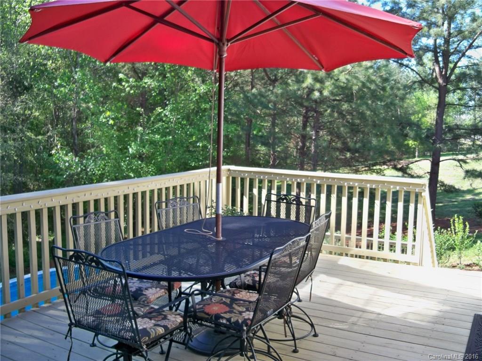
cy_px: 180
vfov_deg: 40.7
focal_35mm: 35
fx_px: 487
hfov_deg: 52.6
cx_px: 241
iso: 64
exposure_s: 1/80
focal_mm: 6.2
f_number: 3.5
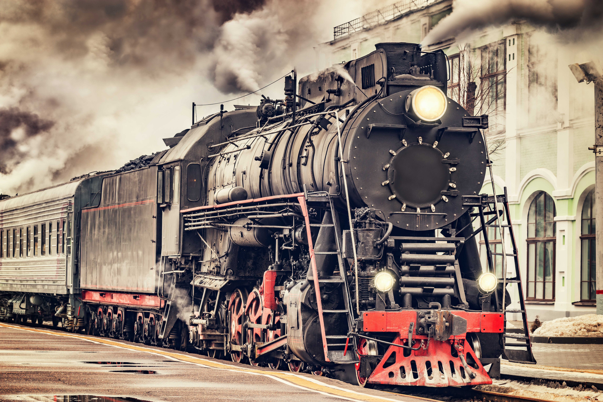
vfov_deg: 9.2
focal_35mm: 150
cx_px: 302
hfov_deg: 13.7
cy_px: 201
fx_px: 2513
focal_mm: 150
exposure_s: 1/30
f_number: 10
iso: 125
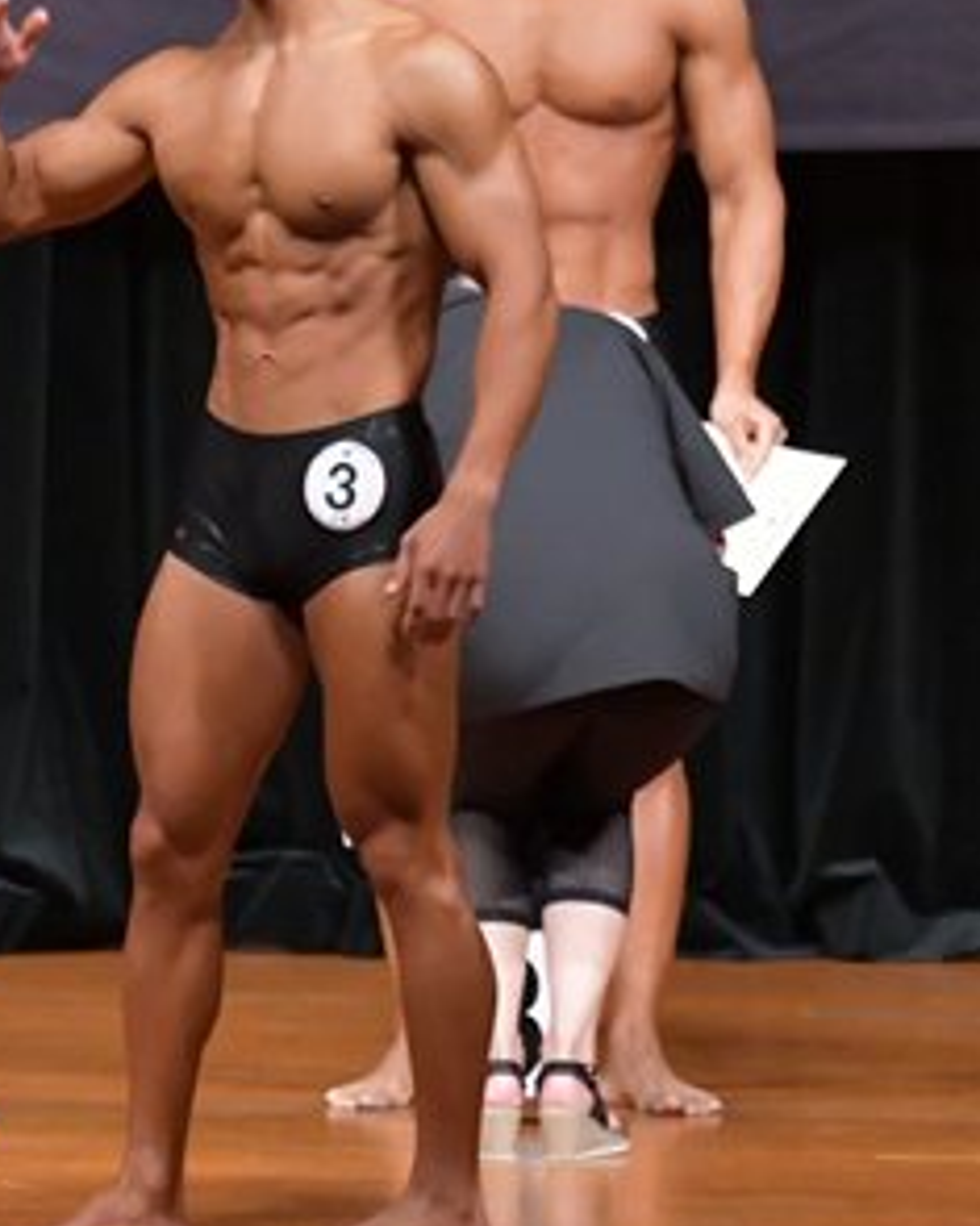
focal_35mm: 499
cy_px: 492
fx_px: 18101
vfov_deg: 3.9
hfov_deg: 3.1
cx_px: -311
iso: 6400
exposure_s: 1/400
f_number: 5.6
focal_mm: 135
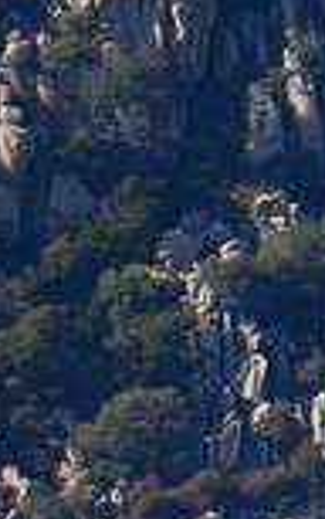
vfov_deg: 1.0
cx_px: 2583
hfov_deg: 0.6
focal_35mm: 2127
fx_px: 30059
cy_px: -865
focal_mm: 200
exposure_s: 1/800
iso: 400
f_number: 6.3
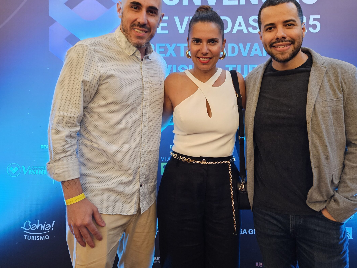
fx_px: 289
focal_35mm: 28
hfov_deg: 63.1
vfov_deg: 49.4
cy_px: 107
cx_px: 206
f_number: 1.8
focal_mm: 5.4
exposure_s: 1/46
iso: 500
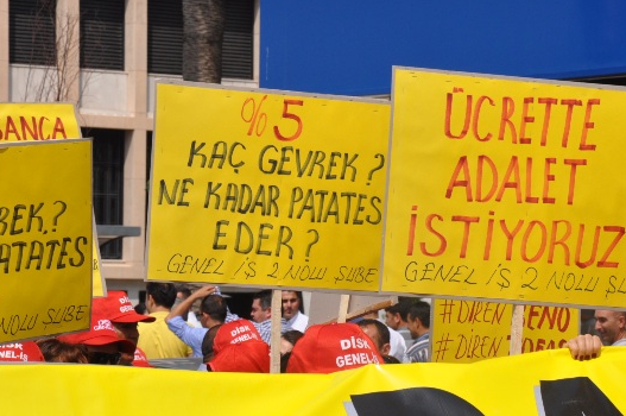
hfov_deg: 11.1
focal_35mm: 186
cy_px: 216
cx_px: 450
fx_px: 3226
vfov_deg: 7.4
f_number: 14
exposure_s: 1/800
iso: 400
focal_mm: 85
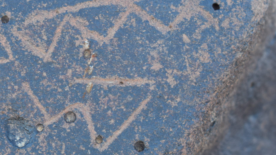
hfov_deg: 10.6
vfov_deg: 6.0
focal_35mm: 202
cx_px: 49
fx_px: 1480
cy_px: 67
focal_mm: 55
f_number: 6.3
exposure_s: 1/160
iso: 400
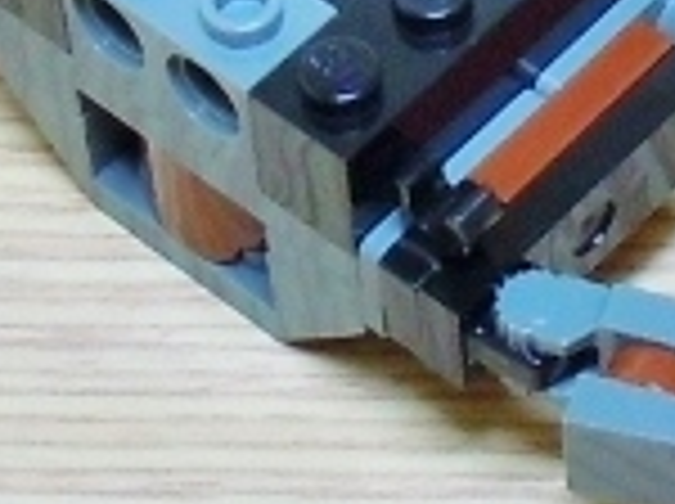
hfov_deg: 14.4
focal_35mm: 137
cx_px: 524
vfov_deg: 10.6
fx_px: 2667
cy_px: -99
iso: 200
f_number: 3.5
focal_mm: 5.4
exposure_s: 1/25
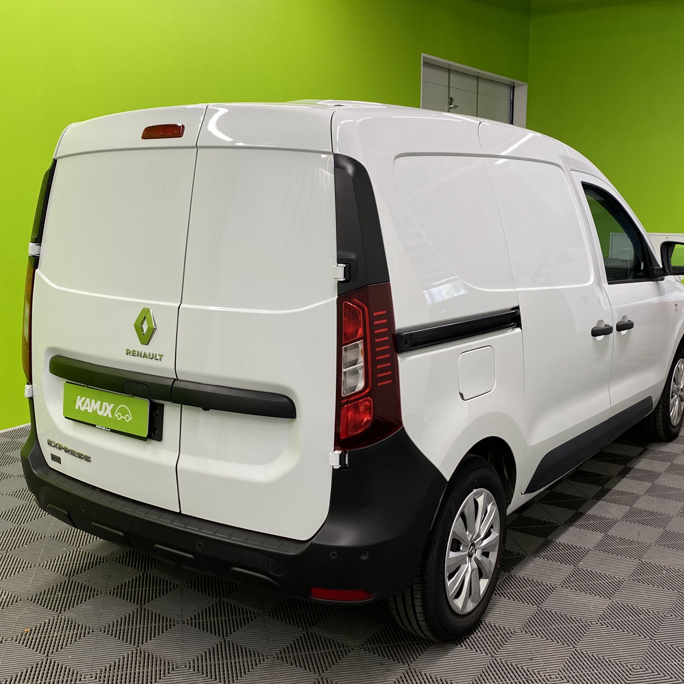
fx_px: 827
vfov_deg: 44.9
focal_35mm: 37
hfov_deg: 44.9
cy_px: 336
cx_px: 353
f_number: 1.8
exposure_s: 1/100
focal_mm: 4.25
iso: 100
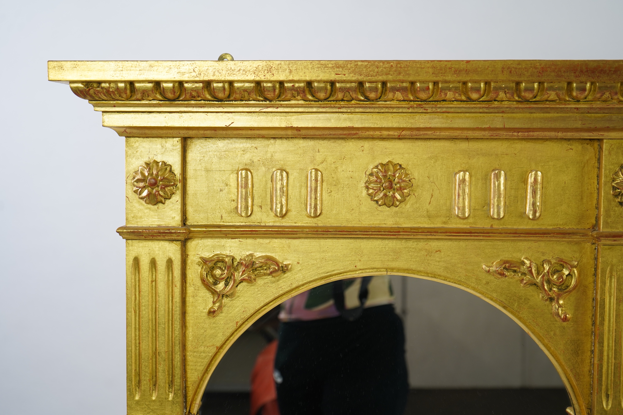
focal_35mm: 46
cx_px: 312
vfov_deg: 29.2
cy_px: 208
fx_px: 796
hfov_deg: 42.7
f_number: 5
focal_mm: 46
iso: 400
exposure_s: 1/100
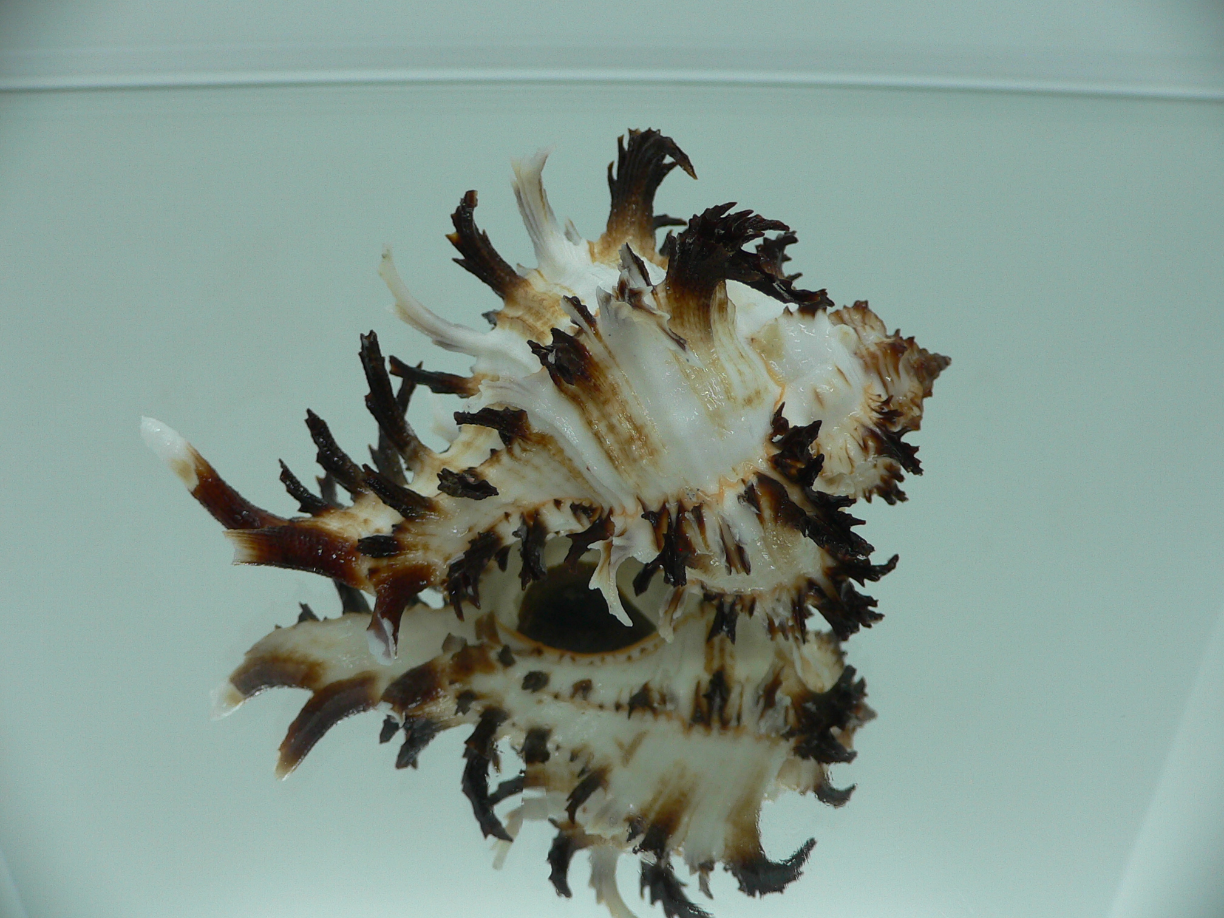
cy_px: 459
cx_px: 612
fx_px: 1238
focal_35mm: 35
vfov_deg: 40.7
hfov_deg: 52.6
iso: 80
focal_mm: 4.6
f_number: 2.8
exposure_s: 1/60
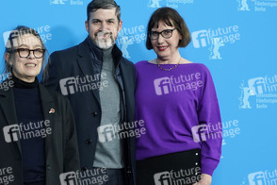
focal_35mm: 92
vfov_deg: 14.9
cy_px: 108
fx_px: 708
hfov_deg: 22.1
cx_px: 97
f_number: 5.6
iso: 2000
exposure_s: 1/160
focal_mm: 60
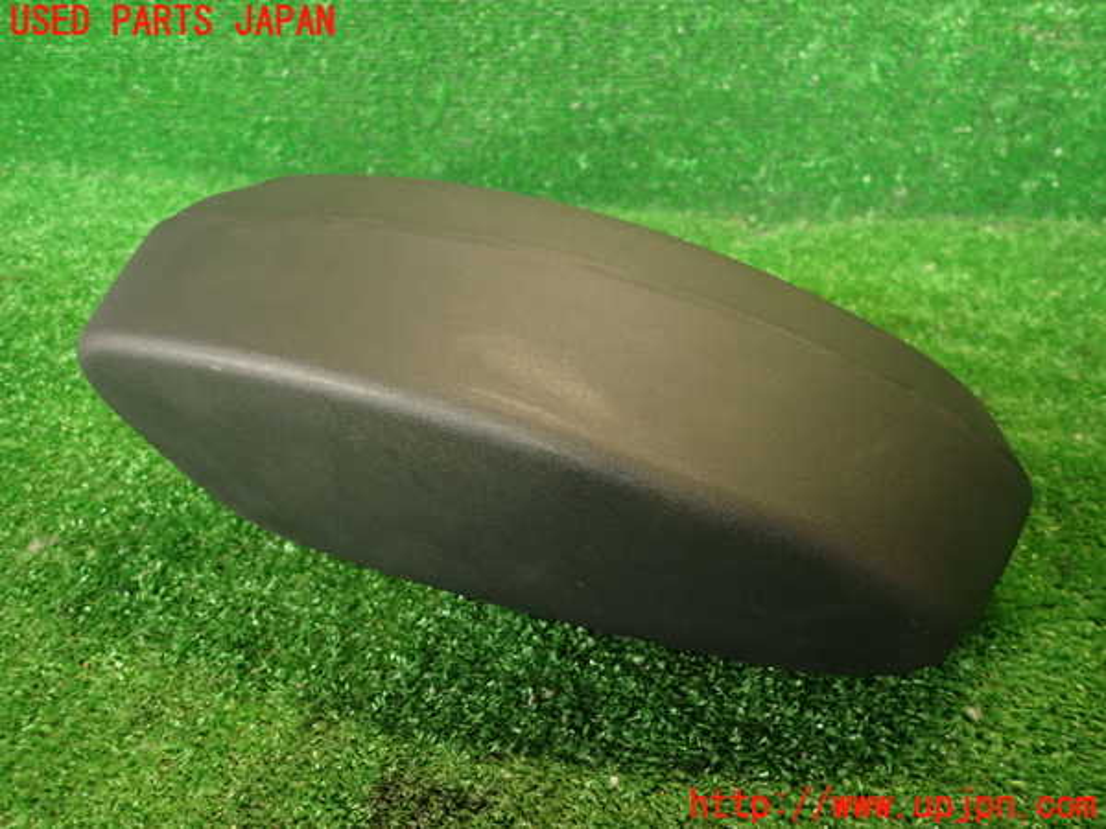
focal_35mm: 25
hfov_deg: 69.4
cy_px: 414
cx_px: 553
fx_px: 799
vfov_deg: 54.9
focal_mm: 4.5
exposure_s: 1/30
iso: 250
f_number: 2
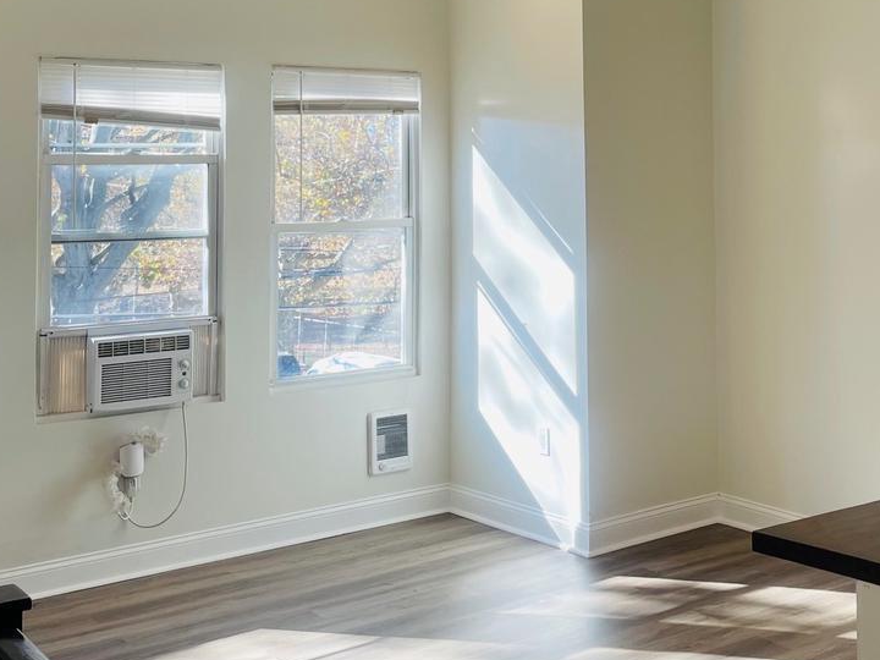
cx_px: 667
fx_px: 1322
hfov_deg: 35.9
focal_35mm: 52
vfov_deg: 27.5
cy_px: 134
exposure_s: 1/208
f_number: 1.6
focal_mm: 4.2
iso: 32
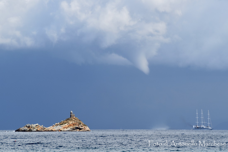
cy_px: 76
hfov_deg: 13.7
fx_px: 950
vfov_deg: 9.1
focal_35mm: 150
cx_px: 114
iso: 100
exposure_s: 1/500
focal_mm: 100
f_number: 8
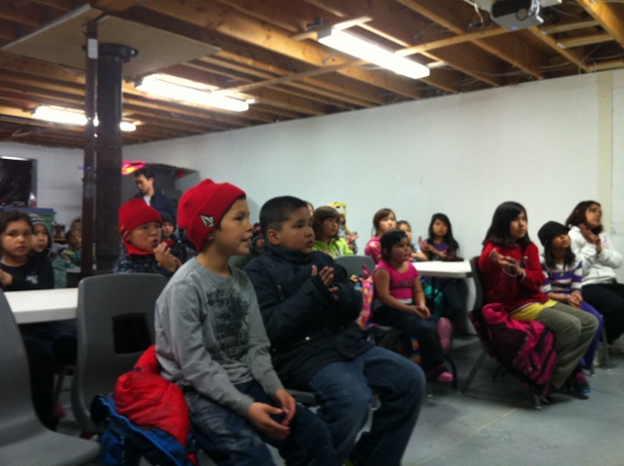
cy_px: 233
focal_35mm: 35
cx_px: 312
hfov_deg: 52.7
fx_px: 630
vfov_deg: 40.6
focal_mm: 3.85
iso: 160
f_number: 2.8
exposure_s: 1/15
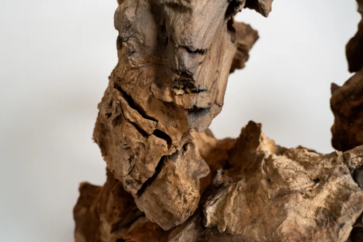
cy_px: 124
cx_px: 187
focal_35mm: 31
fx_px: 312
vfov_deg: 42.3
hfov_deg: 60.3
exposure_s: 1/100
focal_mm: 28
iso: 2500
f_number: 5.6
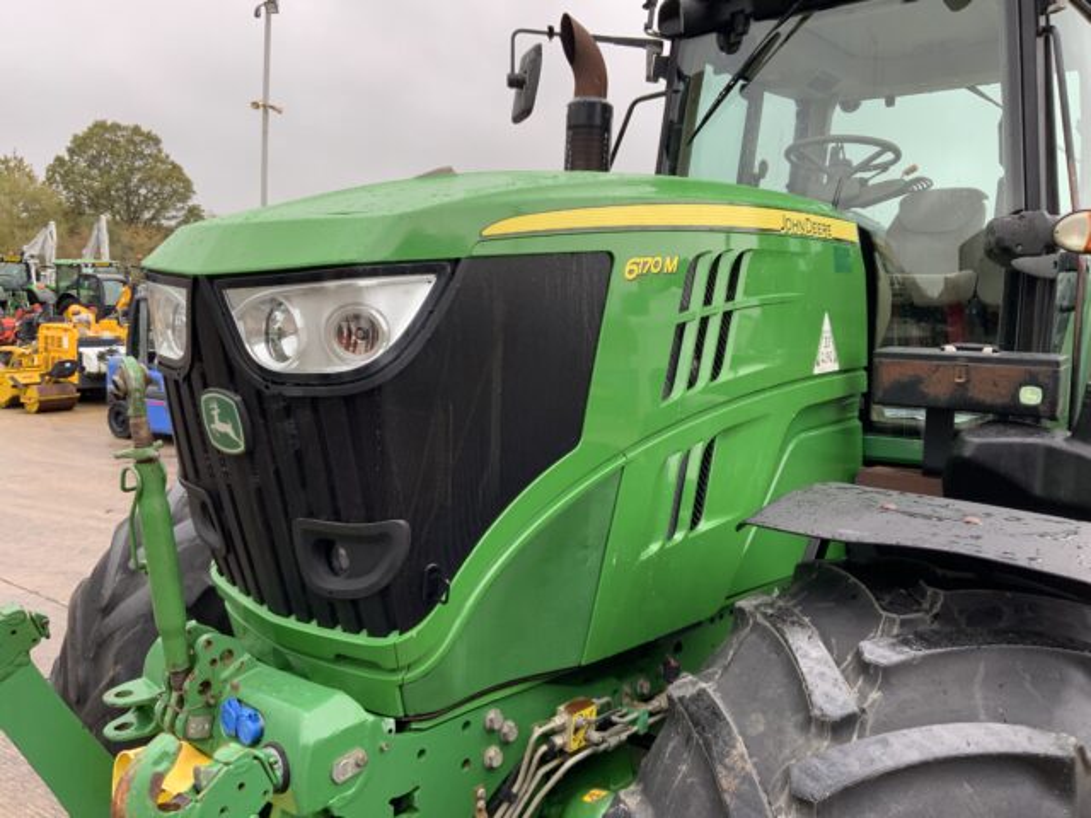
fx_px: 914
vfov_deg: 48.2
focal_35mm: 29
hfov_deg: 61.7
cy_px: 409
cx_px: 546
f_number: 1.8
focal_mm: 3
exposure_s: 1/122
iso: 32
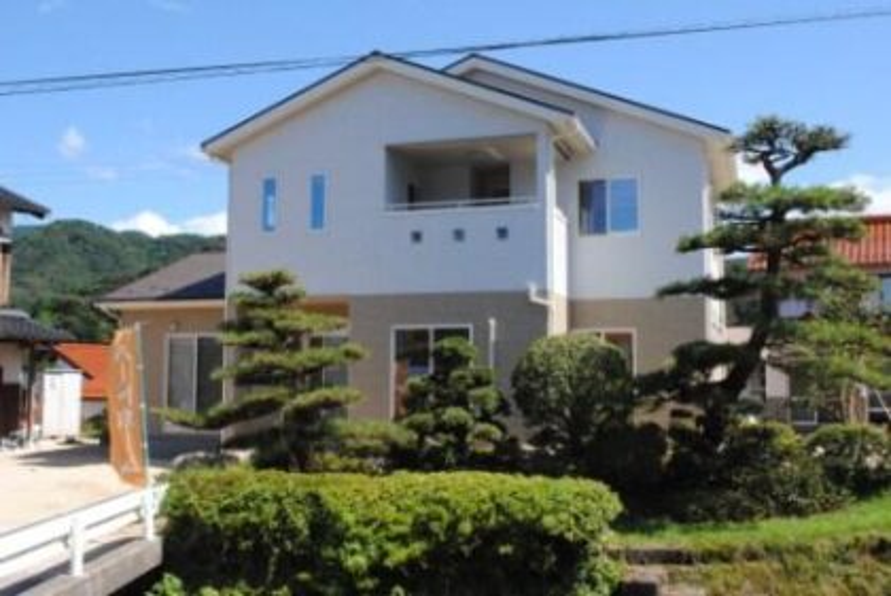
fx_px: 966
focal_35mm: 39
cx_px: 446
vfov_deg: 34.3
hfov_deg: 49.5
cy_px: 298
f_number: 13
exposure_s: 1/640
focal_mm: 26
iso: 800
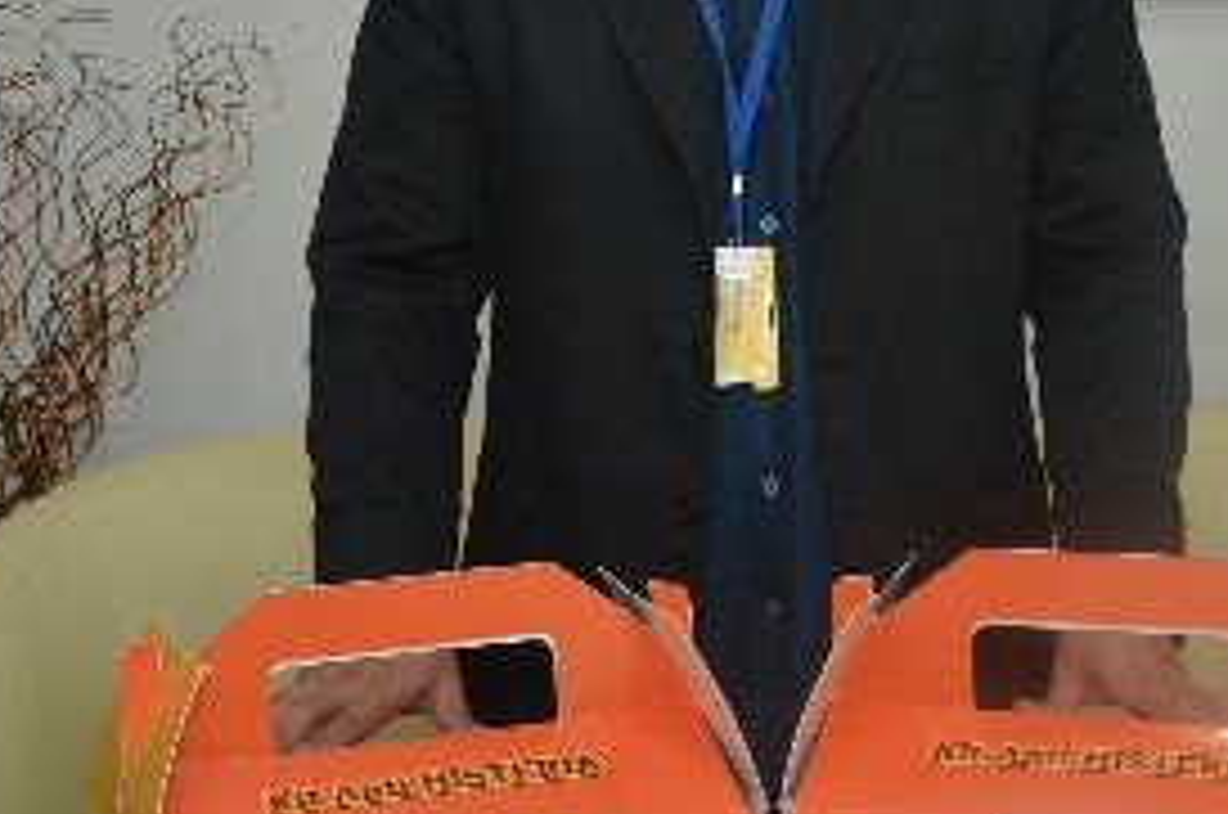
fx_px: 2996
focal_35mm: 88
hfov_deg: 23.1
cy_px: 423
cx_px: 796
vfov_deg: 15.5
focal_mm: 20
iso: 800
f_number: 4
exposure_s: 1/60
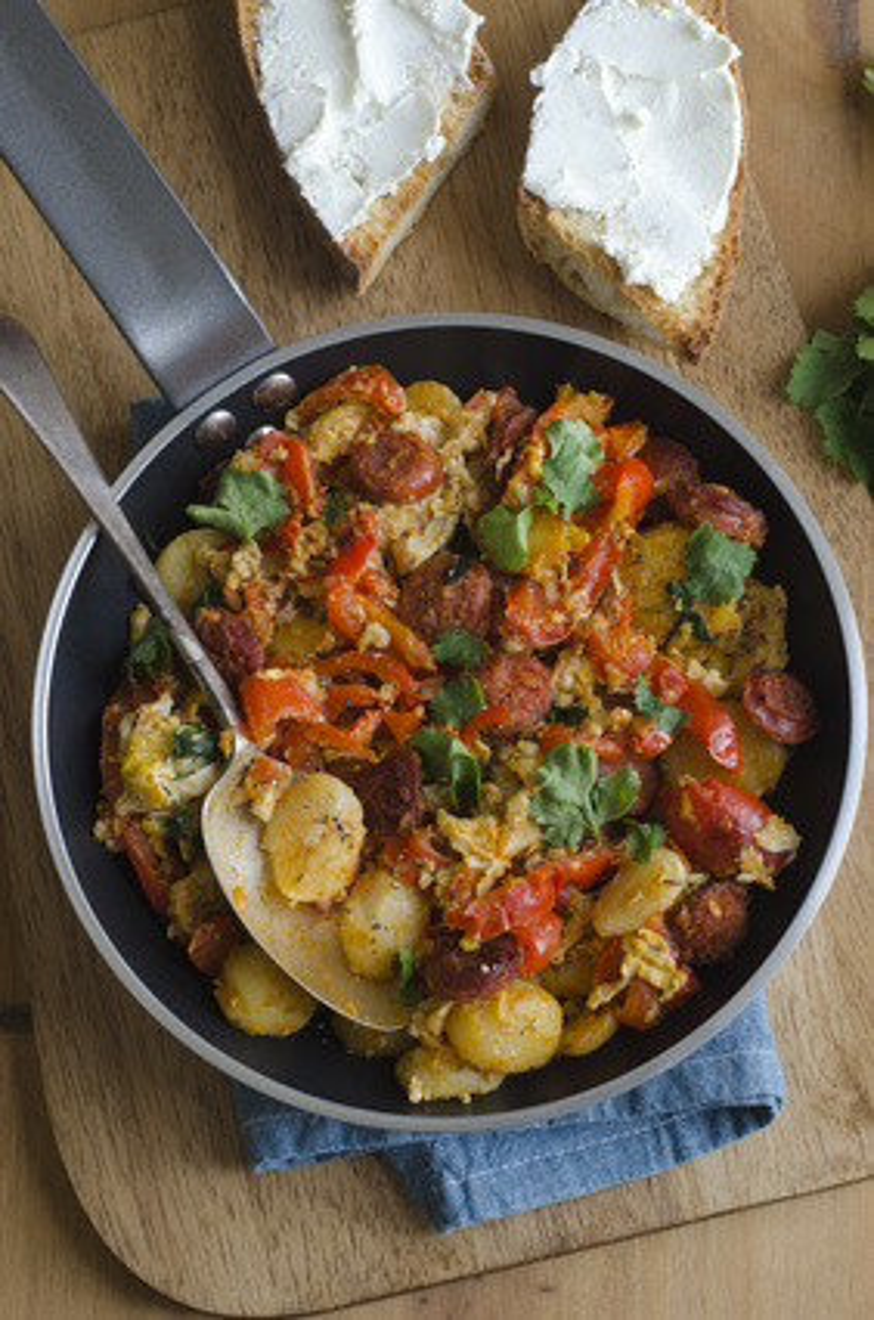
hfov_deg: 18.1
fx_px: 2744
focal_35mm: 75
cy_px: 660
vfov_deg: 27.0
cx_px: 437
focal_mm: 50
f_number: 8
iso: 100
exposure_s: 1/10
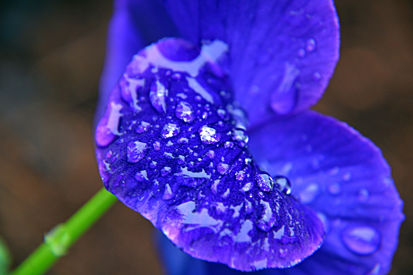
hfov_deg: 13.0
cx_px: 206
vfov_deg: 8.7
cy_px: 138
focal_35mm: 158
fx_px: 1807
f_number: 5.6
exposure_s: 1/25
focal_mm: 105
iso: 400
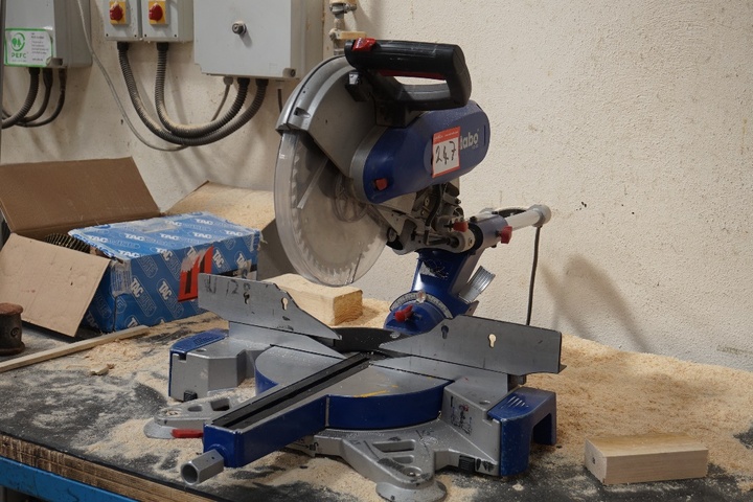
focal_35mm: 46
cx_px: 376
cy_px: 251
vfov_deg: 28.9
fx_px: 973
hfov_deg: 42.3
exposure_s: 1/160
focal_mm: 31
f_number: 5
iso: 250
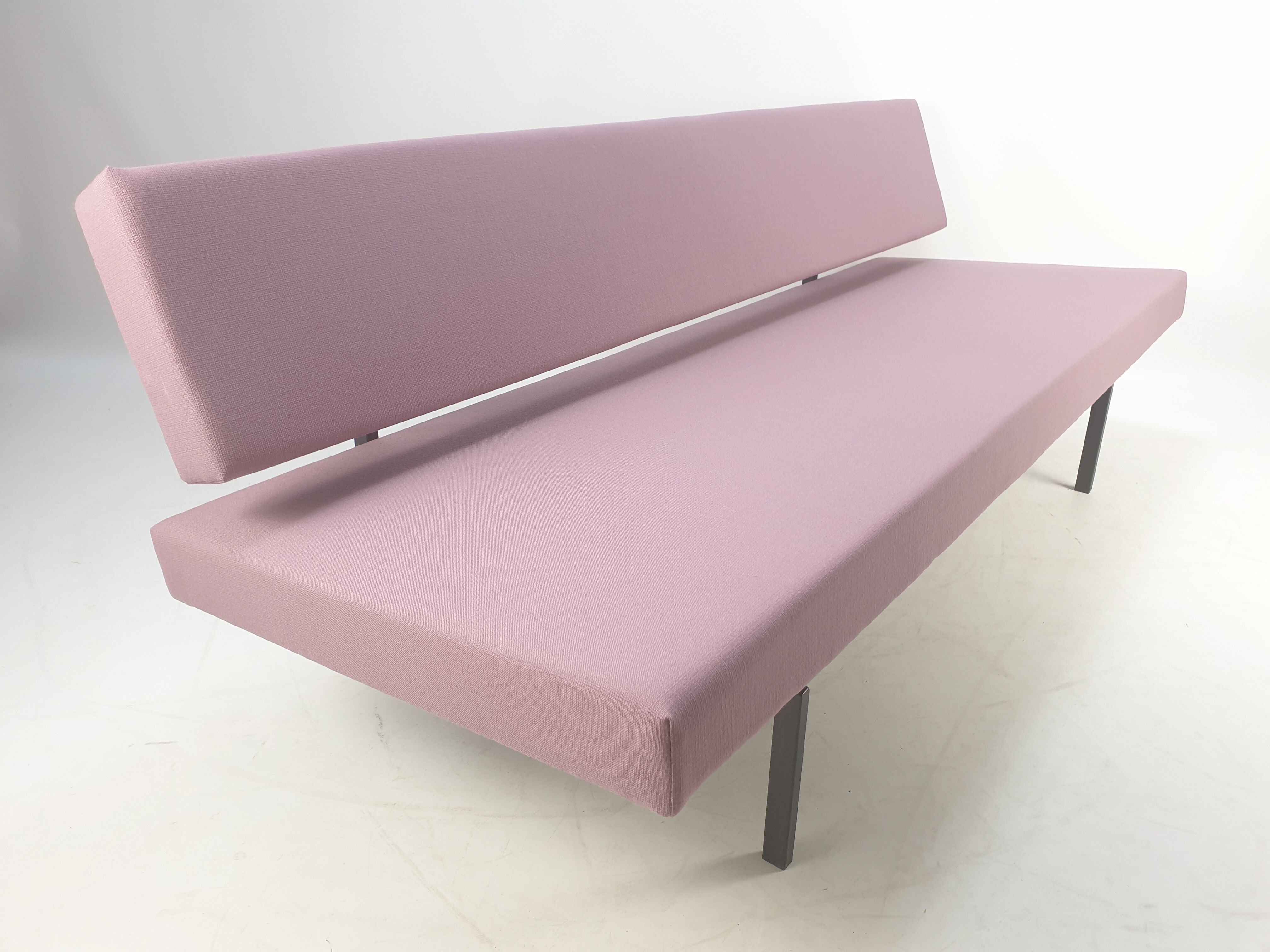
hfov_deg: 67.3
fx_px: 954
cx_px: 635
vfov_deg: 53.1
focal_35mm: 26
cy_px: 476
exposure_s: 1/50
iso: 64
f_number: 2.4
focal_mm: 4.3
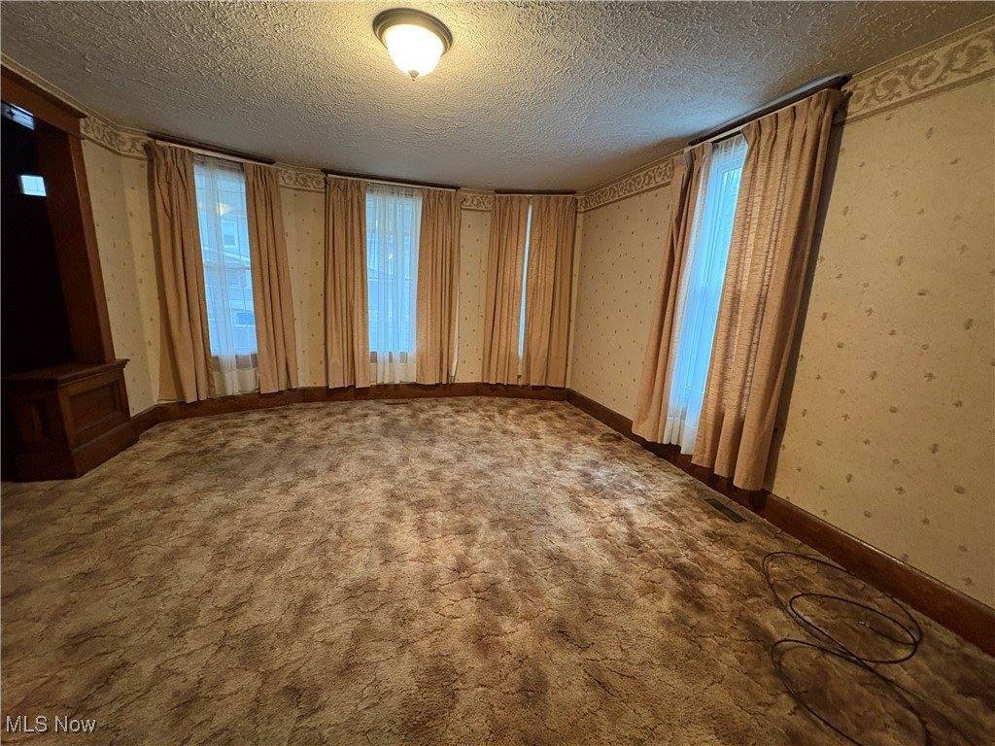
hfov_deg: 102.1
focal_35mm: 14
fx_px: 402
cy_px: 373
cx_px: 498
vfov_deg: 85.7
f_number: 2.2
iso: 640
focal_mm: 2.22
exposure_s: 1/40
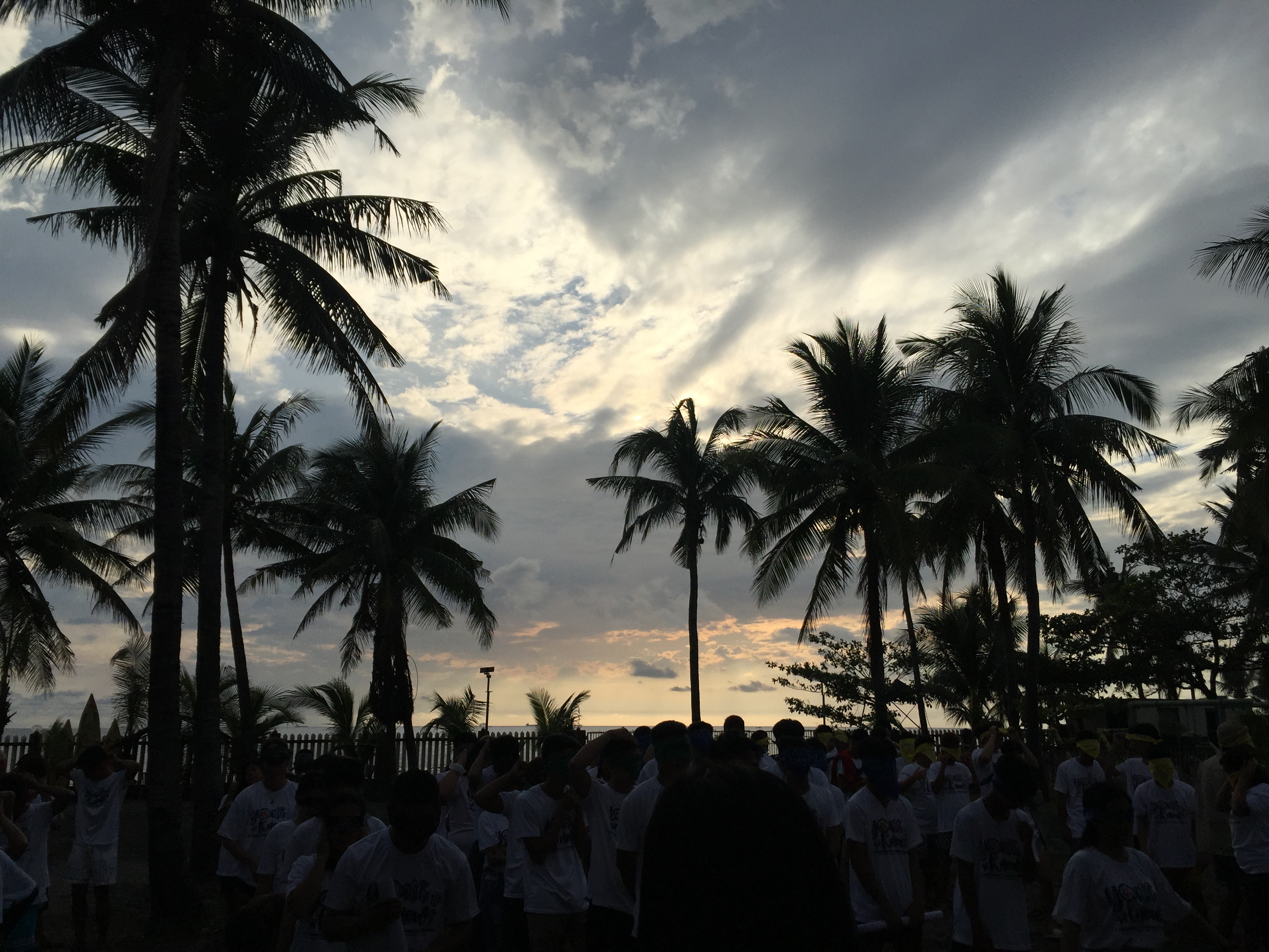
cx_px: 634
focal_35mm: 29
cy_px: 476
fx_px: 1063
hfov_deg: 61.7
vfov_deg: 48.2
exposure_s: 1/4950
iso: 32
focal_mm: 4.15
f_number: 2.2
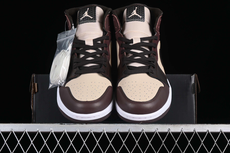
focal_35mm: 75
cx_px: 115
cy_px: 76
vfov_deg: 18.2
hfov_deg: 27.0
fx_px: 479
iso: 160
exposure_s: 1/80
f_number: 7.1
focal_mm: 50
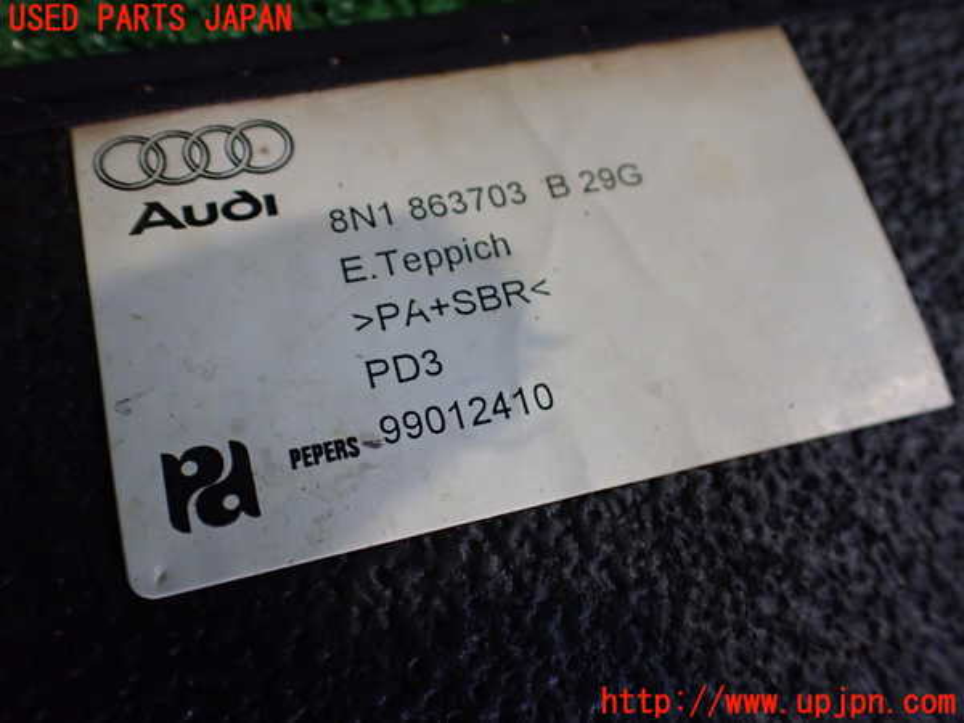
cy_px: 362
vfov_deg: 46.8
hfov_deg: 60.0
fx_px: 835
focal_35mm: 30
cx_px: 482
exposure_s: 1/125
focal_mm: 5.4
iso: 640
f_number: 2.3
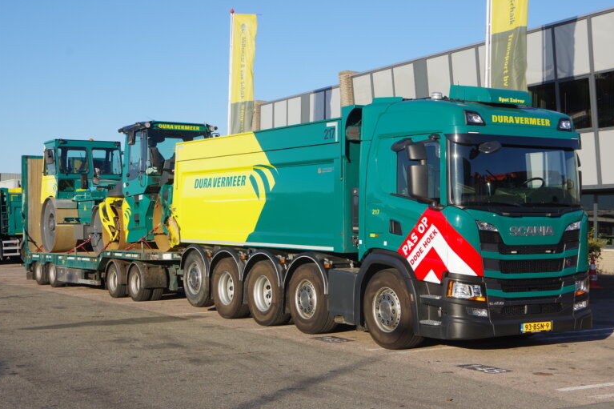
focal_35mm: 48
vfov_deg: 28.1
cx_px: 302
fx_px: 818
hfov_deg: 41.1
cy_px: 206
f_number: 8
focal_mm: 31
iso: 200
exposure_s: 1/250
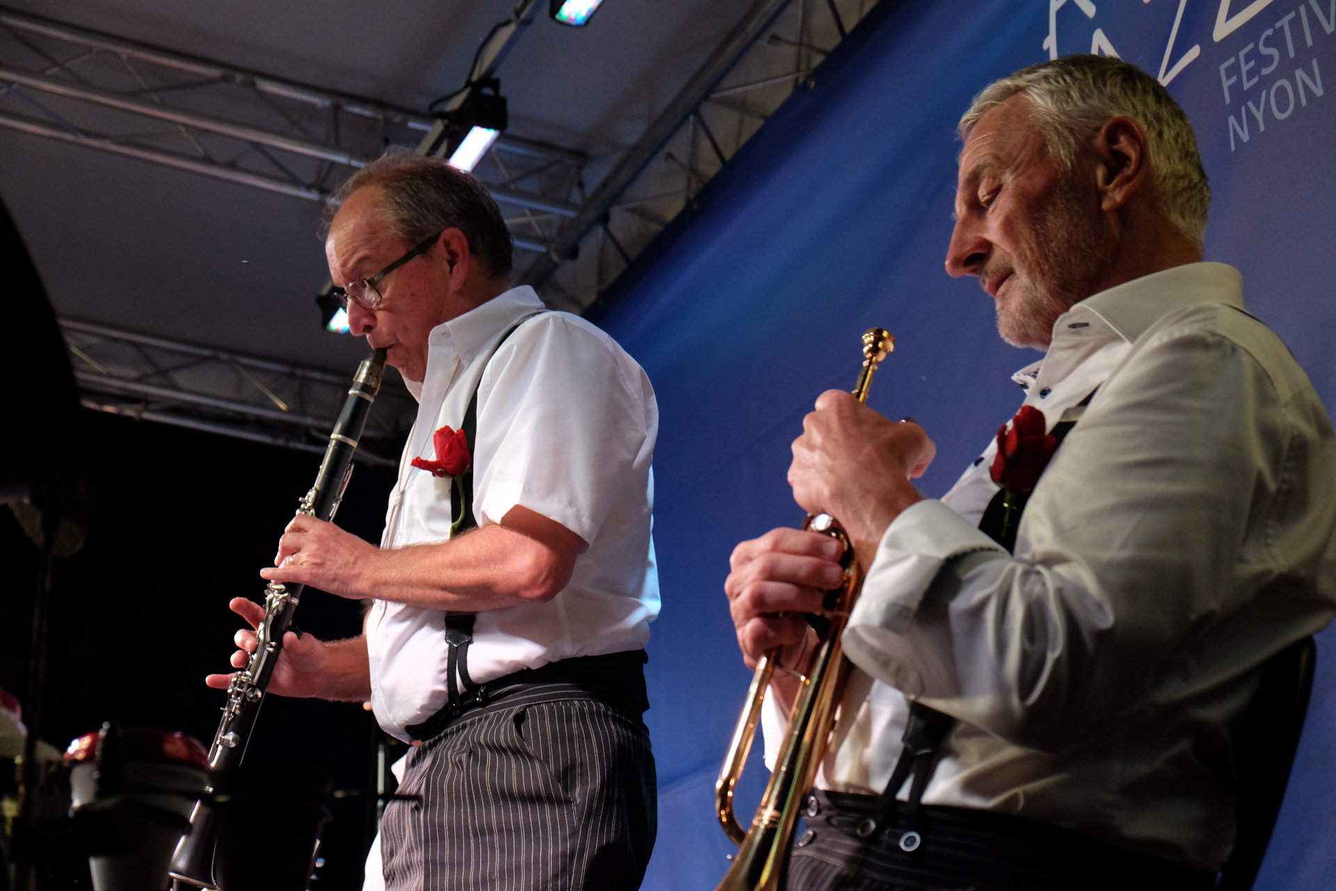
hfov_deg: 32.9
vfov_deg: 22.3
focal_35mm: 61
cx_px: 668
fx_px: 2264
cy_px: 446
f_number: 4
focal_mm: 40.7
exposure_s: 1/240
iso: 2500
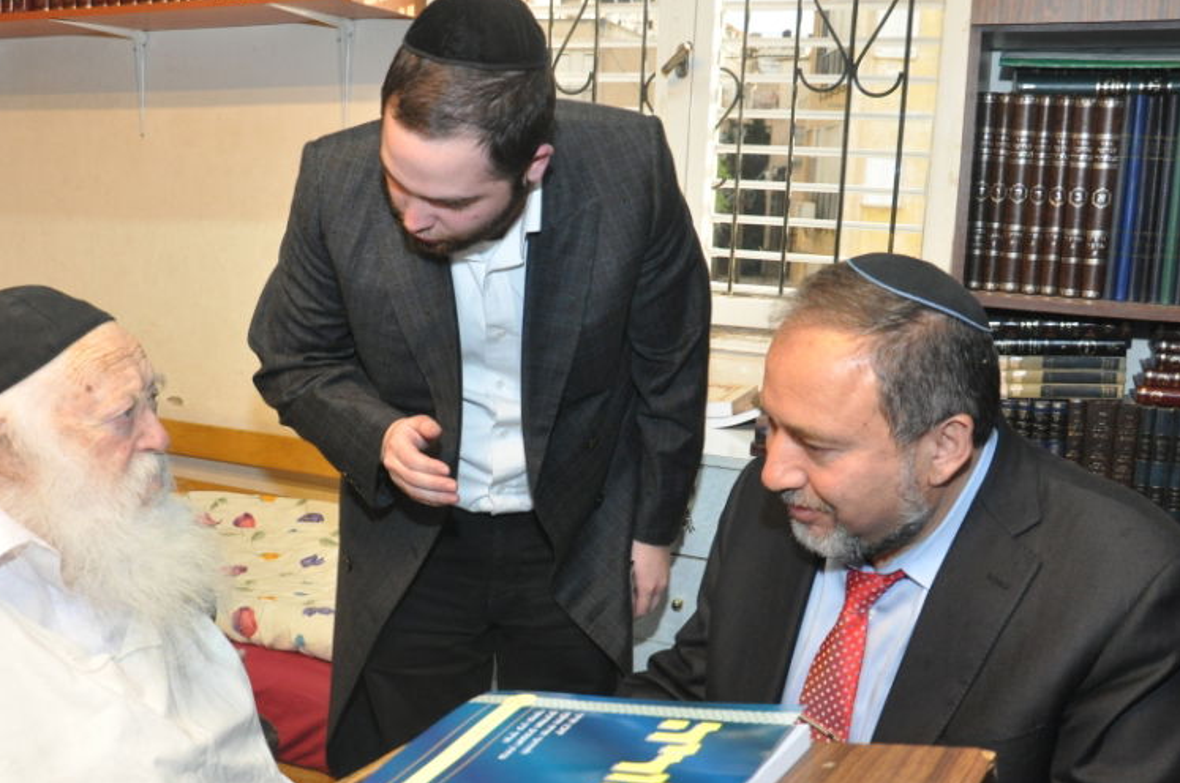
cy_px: 493
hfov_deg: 51.5
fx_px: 1211
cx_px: 455
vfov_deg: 35.6
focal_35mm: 37
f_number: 5.6
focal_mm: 18
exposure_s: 1/160
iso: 800
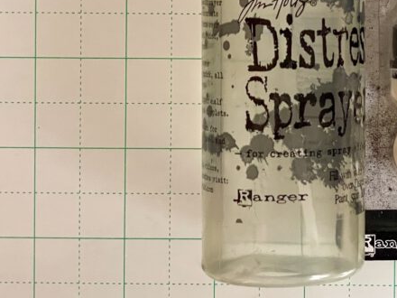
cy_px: 2
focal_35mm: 121
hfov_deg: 15.7
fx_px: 1388
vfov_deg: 12.1
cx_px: 461
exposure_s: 1/60
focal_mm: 6
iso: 500
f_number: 2
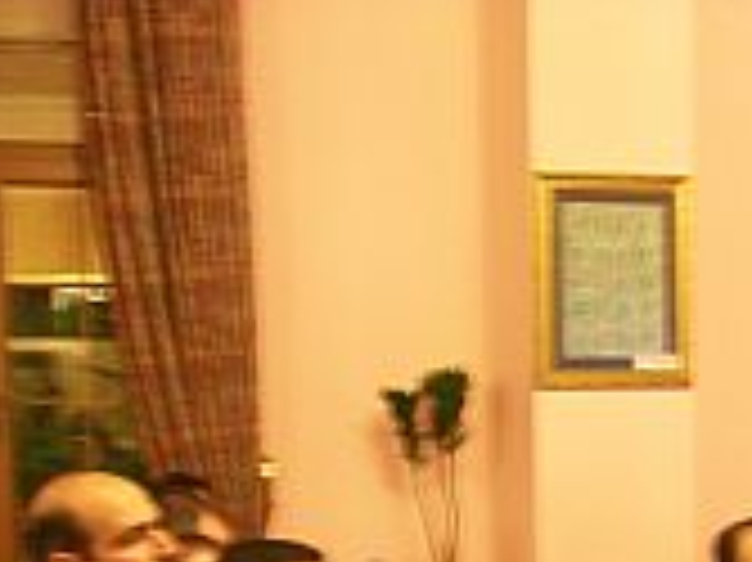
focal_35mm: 96
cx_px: 896
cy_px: 791
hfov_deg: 19.3
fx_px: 2084
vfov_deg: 14.5
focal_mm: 5.7
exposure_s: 1/5
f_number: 2.8
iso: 160
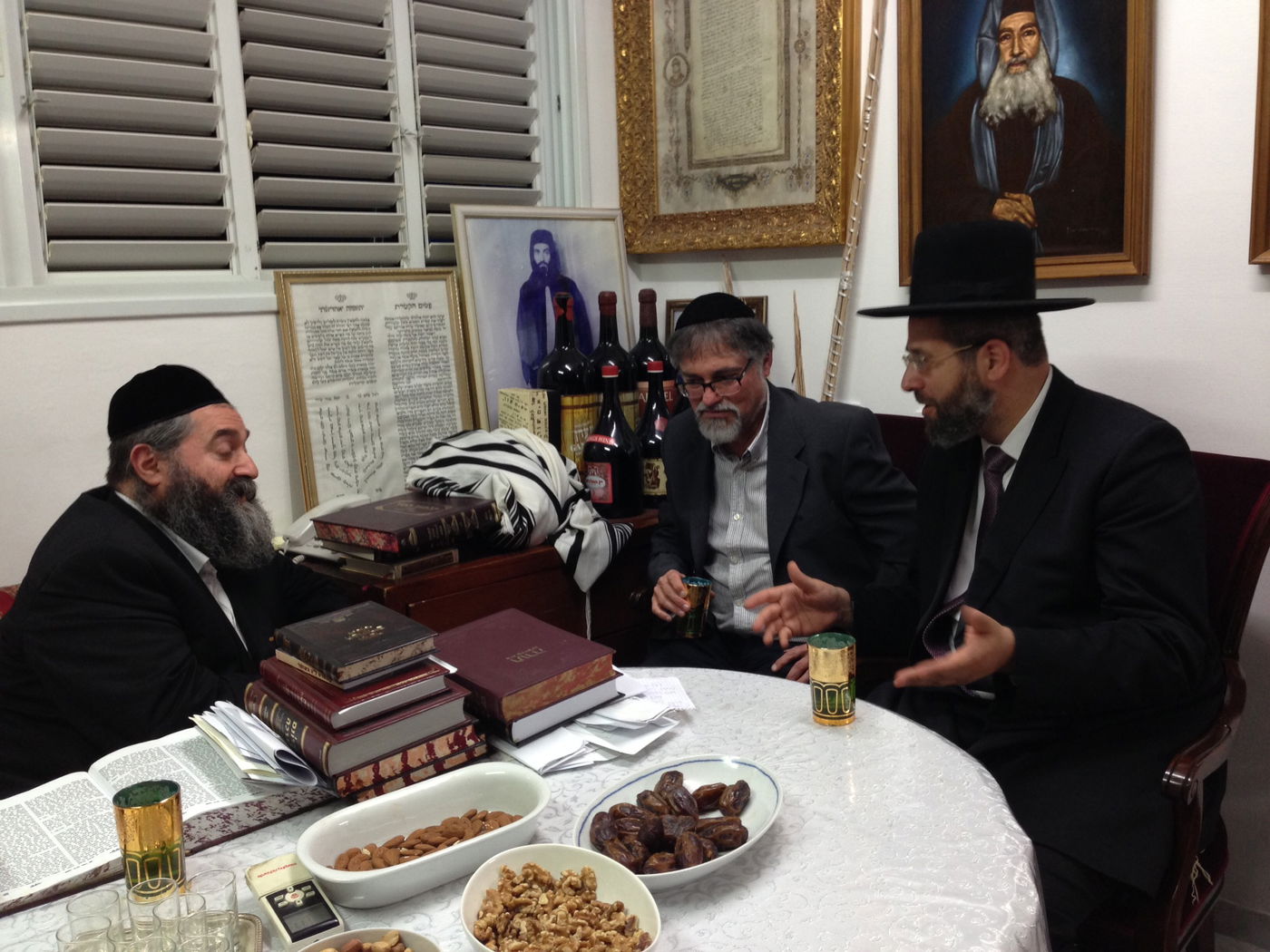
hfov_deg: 55.4
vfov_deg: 42.9
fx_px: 1211
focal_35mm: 33
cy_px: 476
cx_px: 635
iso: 100
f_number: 2.4
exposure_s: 1/20
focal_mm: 4.13
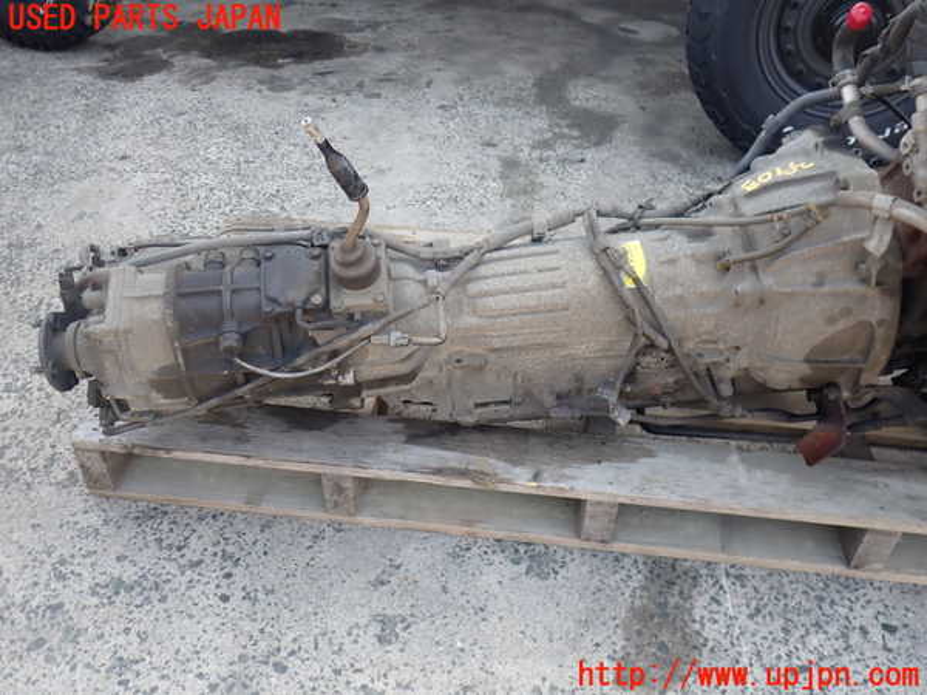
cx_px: 464
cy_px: 348
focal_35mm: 30
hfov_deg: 60.0
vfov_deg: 46.8
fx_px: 803
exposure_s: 1/160
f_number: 2.3
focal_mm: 5.4
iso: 100
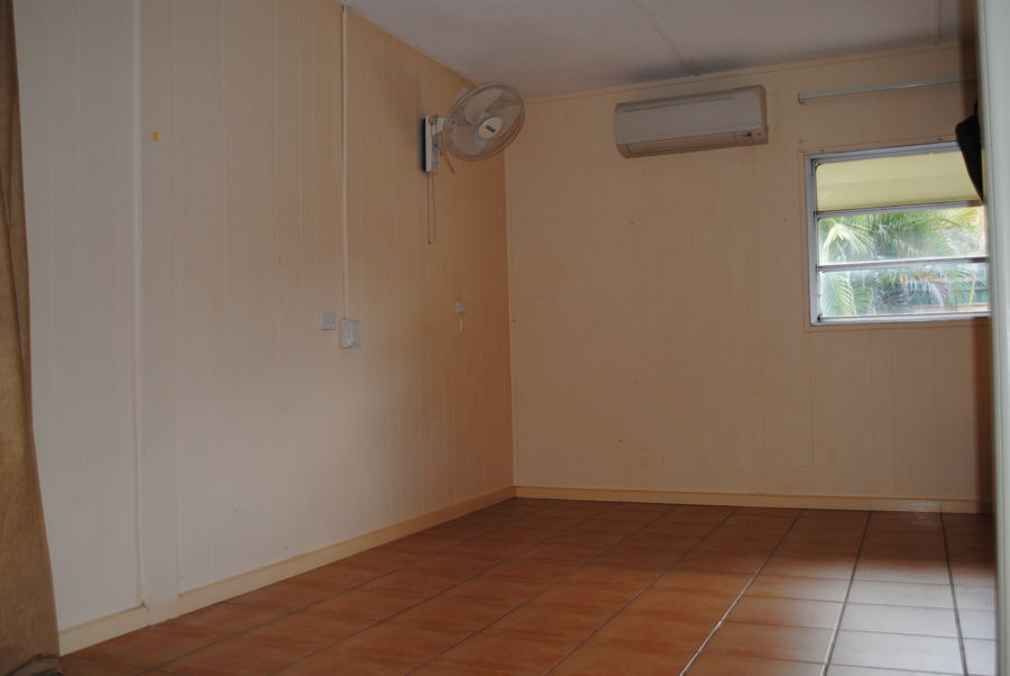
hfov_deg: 57.2
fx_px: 927
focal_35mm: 33
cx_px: 505
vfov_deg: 40.1
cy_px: 338
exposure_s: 1/60
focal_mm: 22
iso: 200
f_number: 4
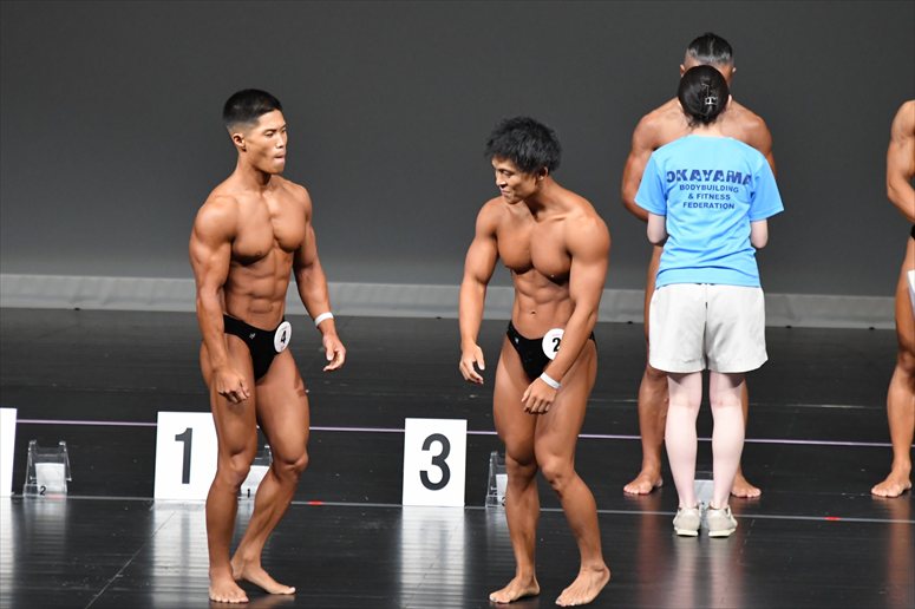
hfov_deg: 6.5
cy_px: 304
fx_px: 8002
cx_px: 458
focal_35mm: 315
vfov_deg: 4.4
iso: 4000
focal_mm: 210
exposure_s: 1/400
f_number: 5.6
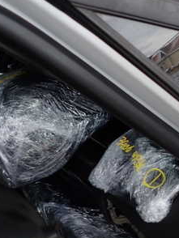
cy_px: 69
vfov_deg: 36.8
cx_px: 233
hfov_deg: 24.8
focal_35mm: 51
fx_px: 351
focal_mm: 4.5
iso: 160
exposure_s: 1/125
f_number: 2
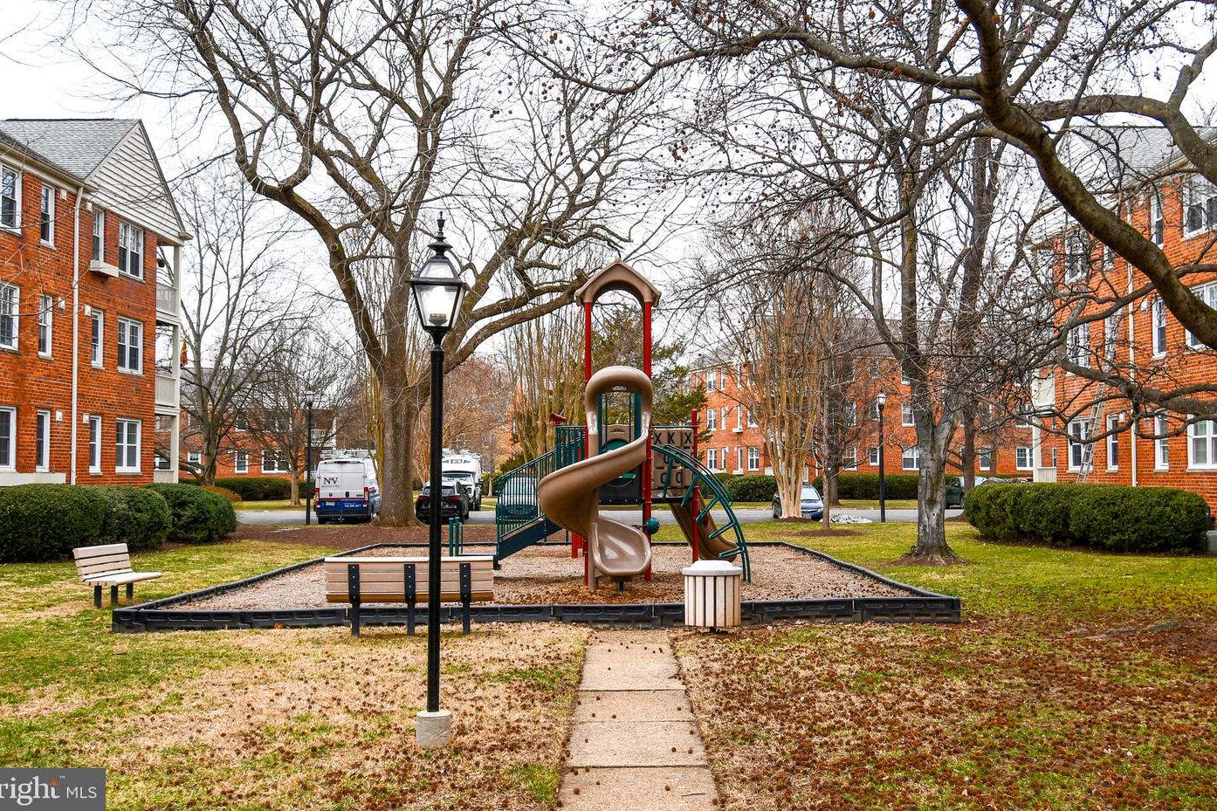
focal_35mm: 31
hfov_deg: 60.3
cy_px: 394
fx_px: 1048
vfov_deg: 42.3
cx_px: 598
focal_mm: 20
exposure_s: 1/250
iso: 220
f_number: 5.6
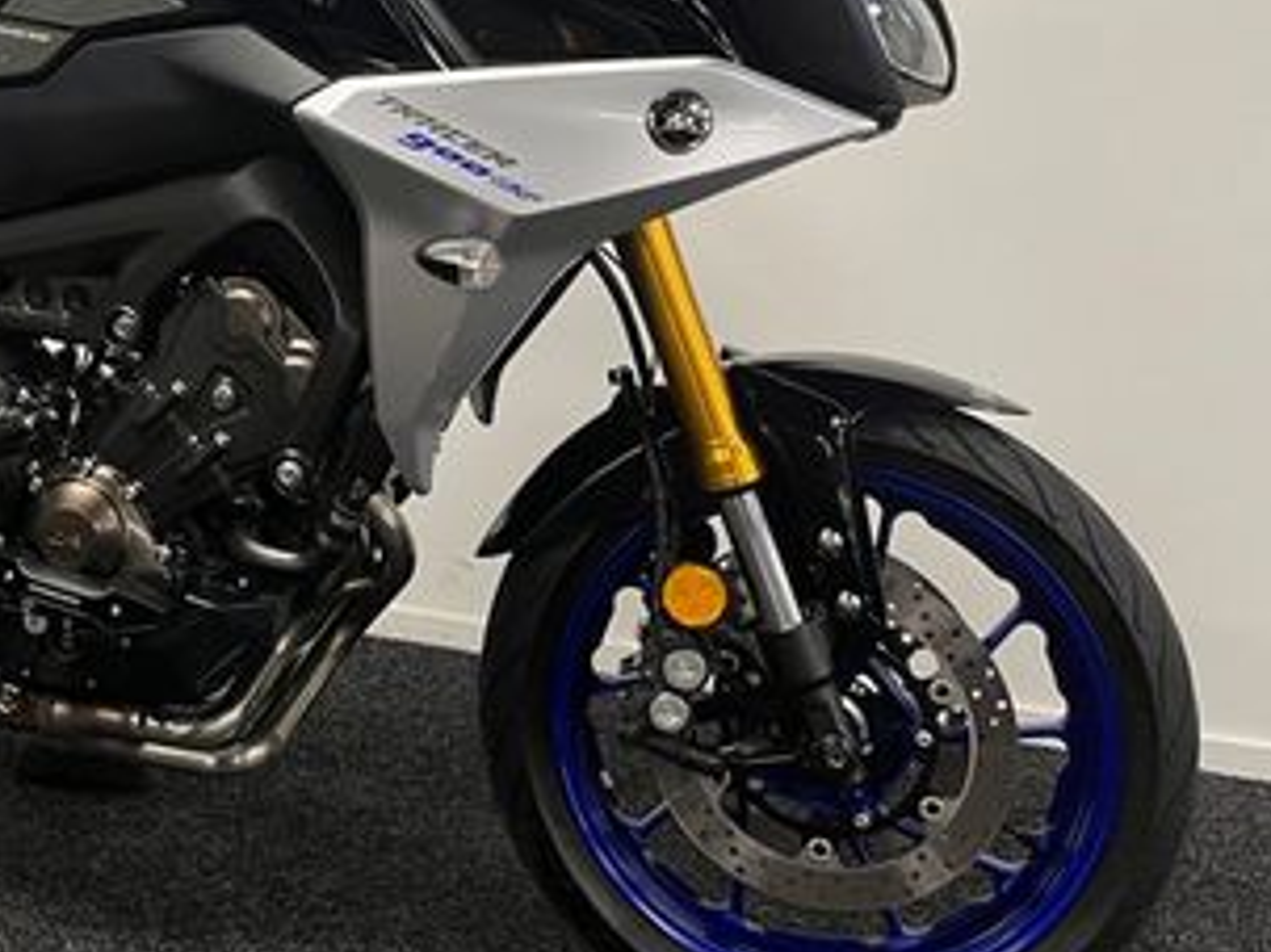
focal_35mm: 55
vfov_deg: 26.0
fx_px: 2019
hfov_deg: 32.9
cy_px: 164
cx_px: 96
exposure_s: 1/50
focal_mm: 5.1
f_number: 1.6
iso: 80
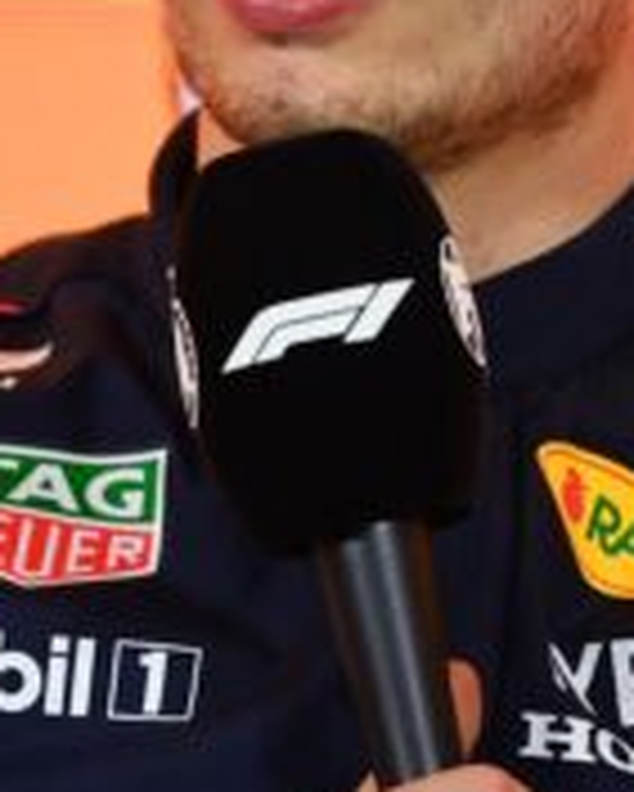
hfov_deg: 2.1
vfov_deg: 2.6
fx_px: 17389
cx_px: 270
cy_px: 212
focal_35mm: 742
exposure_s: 1/400
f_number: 2.8
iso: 1250
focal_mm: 200
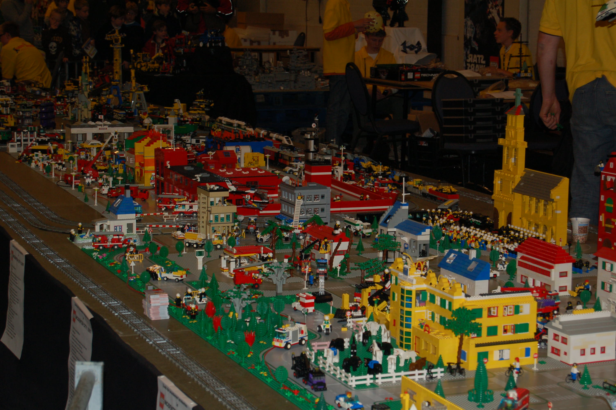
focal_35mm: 82
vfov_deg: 16.5
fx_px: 1410
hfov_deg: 24.6
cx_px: 308
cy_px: 205
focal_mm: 55
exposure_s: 1/60
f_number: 5.6
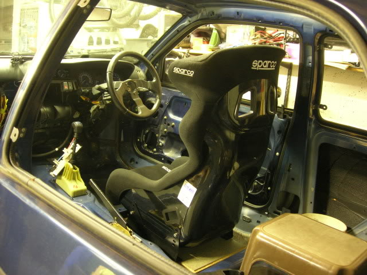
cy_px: 138
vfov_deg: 37.7
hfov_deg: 49.0
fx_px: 403
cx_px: 184
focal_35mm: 38
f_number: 2.8
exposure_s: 1/1.9
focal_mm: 7.8
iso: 200
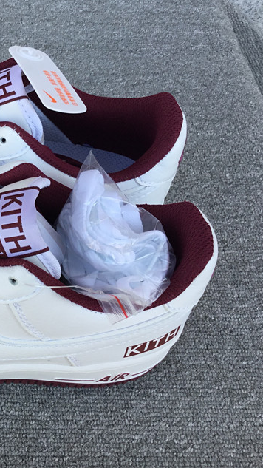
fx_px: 595
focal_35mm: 48
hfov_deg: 23.4
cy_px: 219
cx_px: -25
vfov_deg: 42.9
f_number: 2.4
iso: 25
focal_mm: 3.3
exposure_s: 1/187
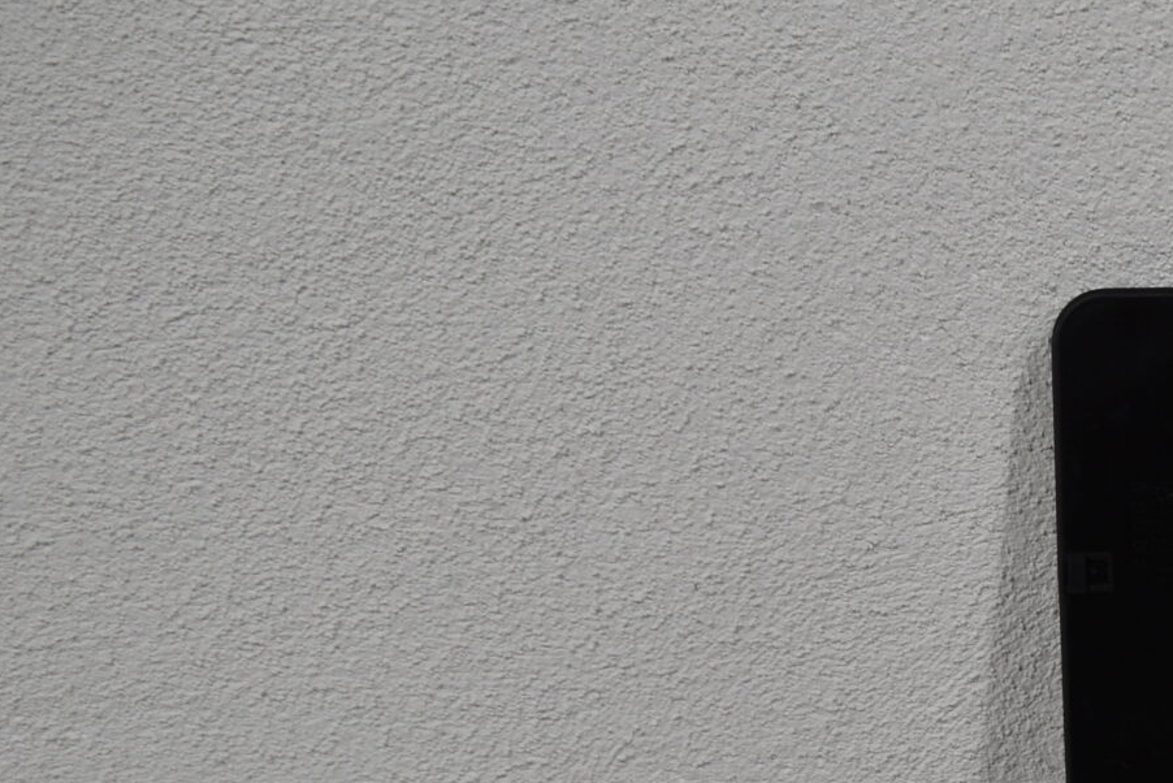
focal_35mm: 106
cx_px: 1437
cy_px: 1019
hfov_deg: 18.2
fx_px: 3468
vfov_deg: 12.5
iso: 280
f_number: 5.6
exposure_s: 1/125
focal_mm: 25
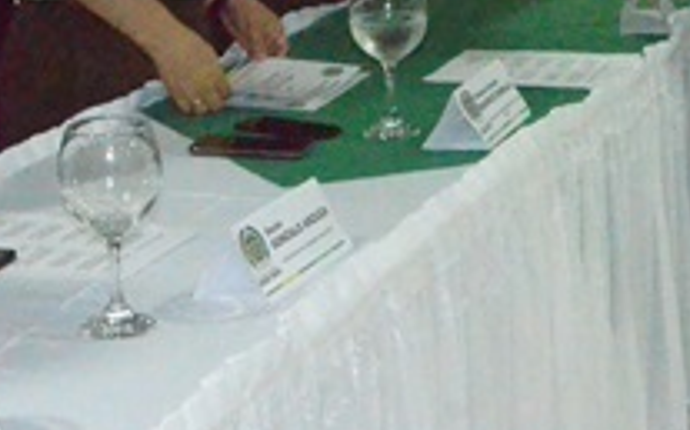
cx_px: 435
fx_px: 2311
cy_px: -150
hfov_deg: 17.0
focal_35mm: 123
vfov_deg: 10.4
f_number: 10
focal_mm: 26
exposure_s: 1/100
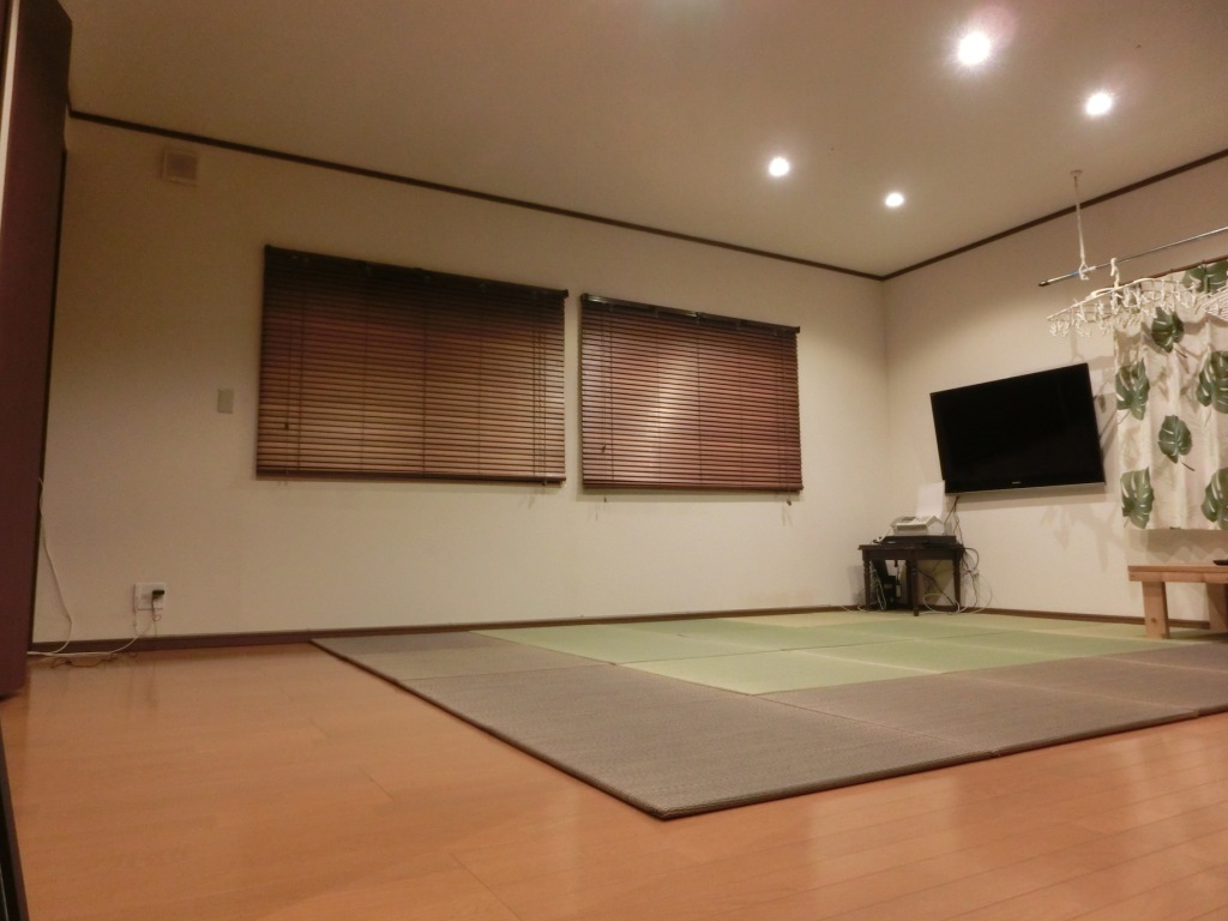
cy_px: 460
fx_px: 851
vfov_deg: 56.8
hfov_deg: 71.6
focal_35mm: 24
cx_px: 614
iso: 400
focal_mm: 4.24
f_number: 3
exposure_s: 1/30
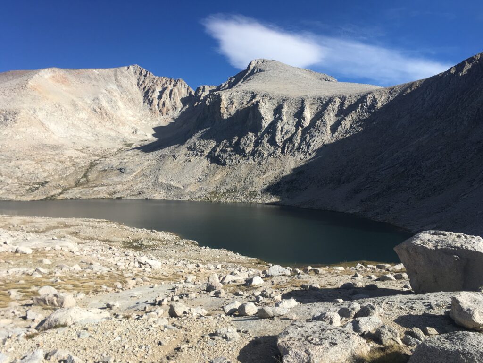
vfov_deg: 48.2
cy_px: 182
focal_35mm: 29
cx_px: 242
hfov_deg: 61.7
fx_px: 405
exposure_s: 1/1923
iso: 25
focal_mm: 4.15
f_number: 2.2
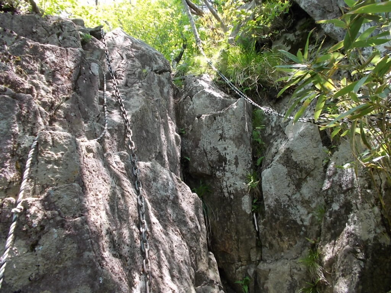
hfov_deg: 67.3
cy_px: 146
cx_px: 196
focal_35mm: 26
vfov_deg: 53.1
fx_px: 294
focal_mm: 4.6
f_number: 3.2
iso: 80
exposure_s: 1/100
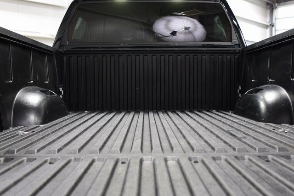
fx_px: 294
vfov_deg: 36.9
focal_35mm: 36
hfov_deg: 53.1
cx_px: 147
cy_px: 98
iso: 1600
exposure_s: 1/60
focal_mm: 24
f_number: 4
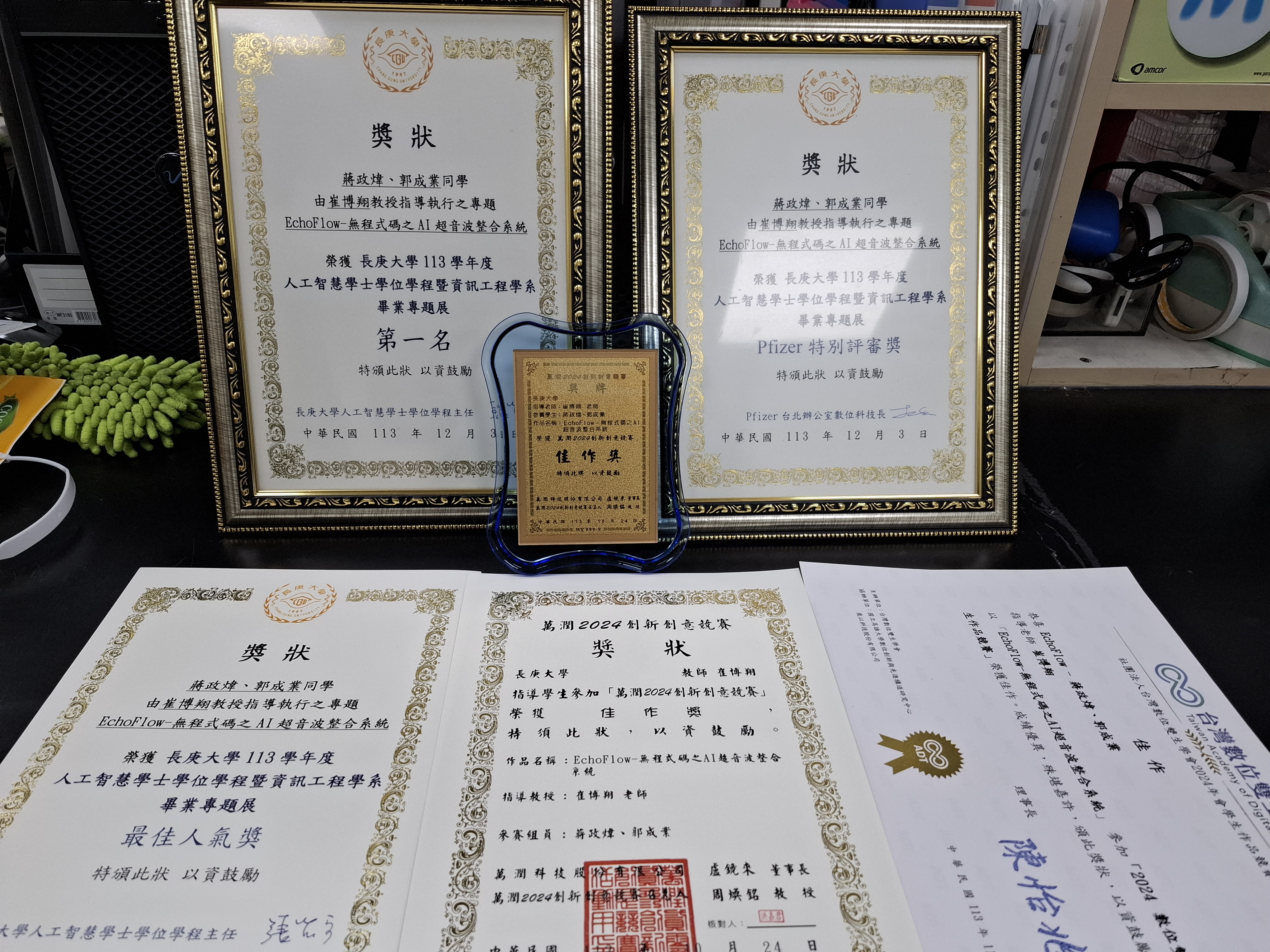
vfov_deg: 58.9
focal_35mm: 23
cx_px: 635
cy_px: 476
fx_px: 844
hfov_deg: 73.9
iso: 100
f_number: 1.8
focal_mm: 5.54
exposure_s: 1/120
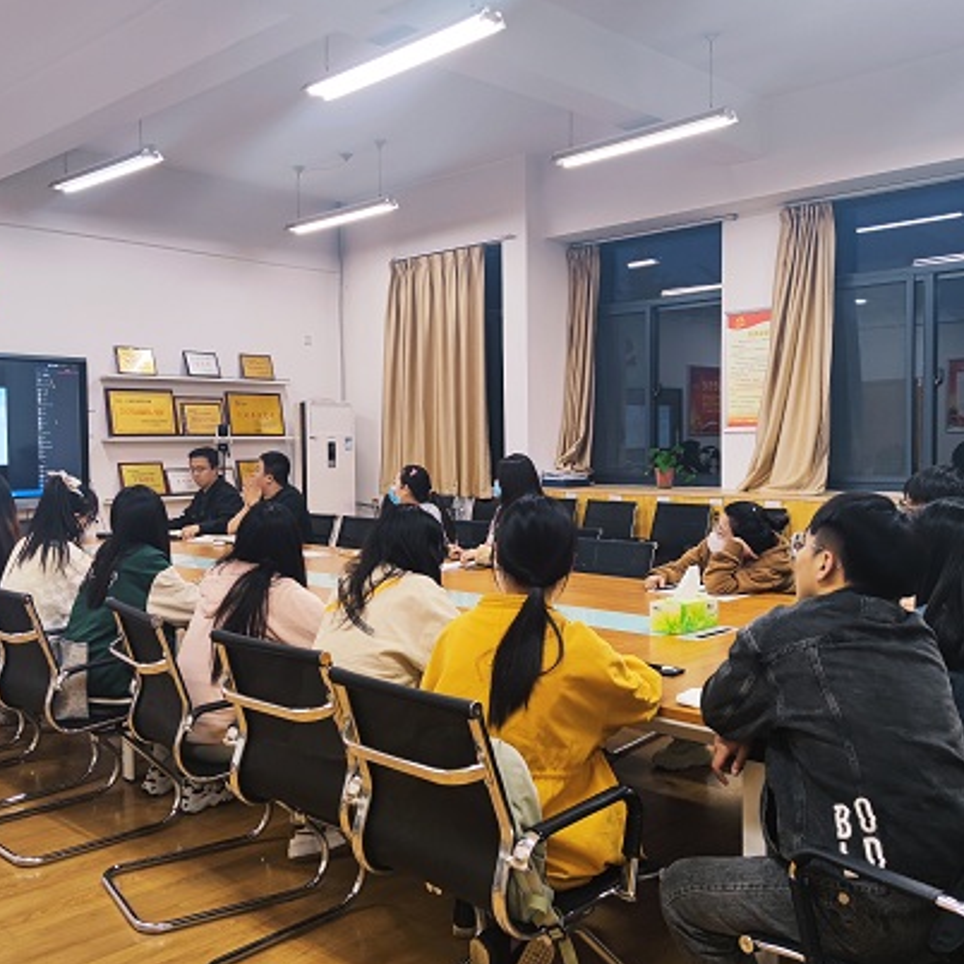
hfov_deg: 49.7
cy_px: 480
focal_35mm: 33
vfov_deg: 49.7
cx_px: 460
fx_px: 1040
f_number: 1.85
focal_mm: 6.78
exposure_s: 1/100
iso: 186
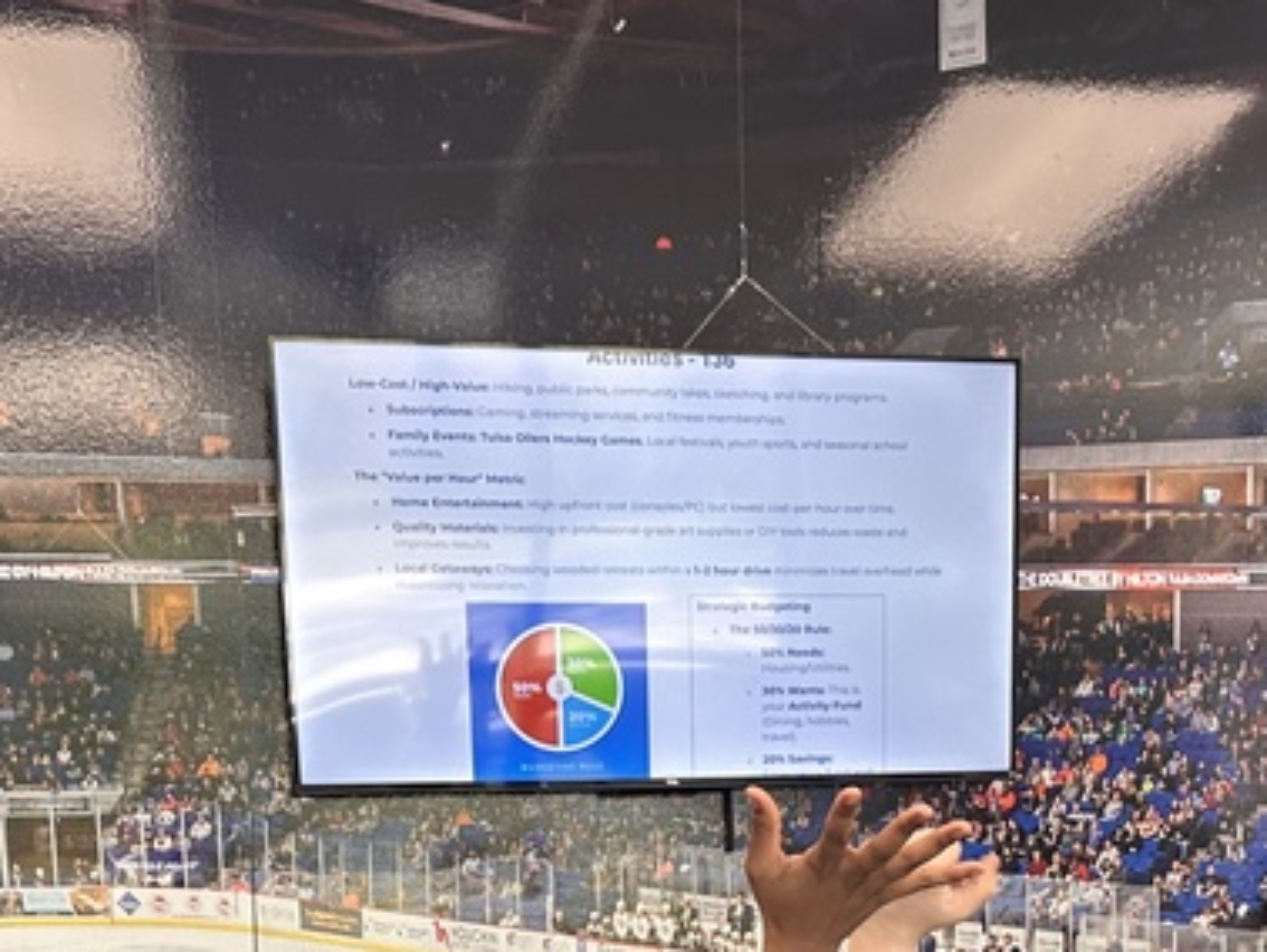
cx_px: 932
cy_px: 1079
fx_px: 2381
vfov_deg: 21.3
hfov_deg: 29.4
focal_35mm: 65
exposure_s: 1/120
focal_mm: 6.86
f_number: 1.78
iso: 160
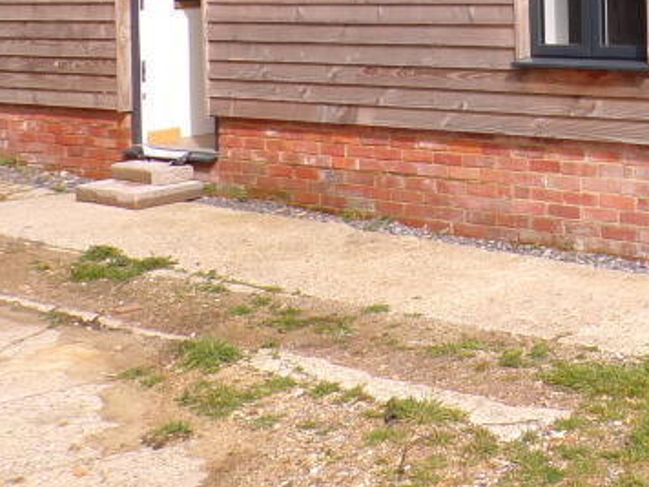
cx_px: 840
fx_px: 1294
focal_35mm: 69
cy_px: -69
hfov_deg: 24.6
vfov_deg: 20.2
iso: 80
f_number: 5.8
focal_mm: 4.3
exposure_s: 1/280
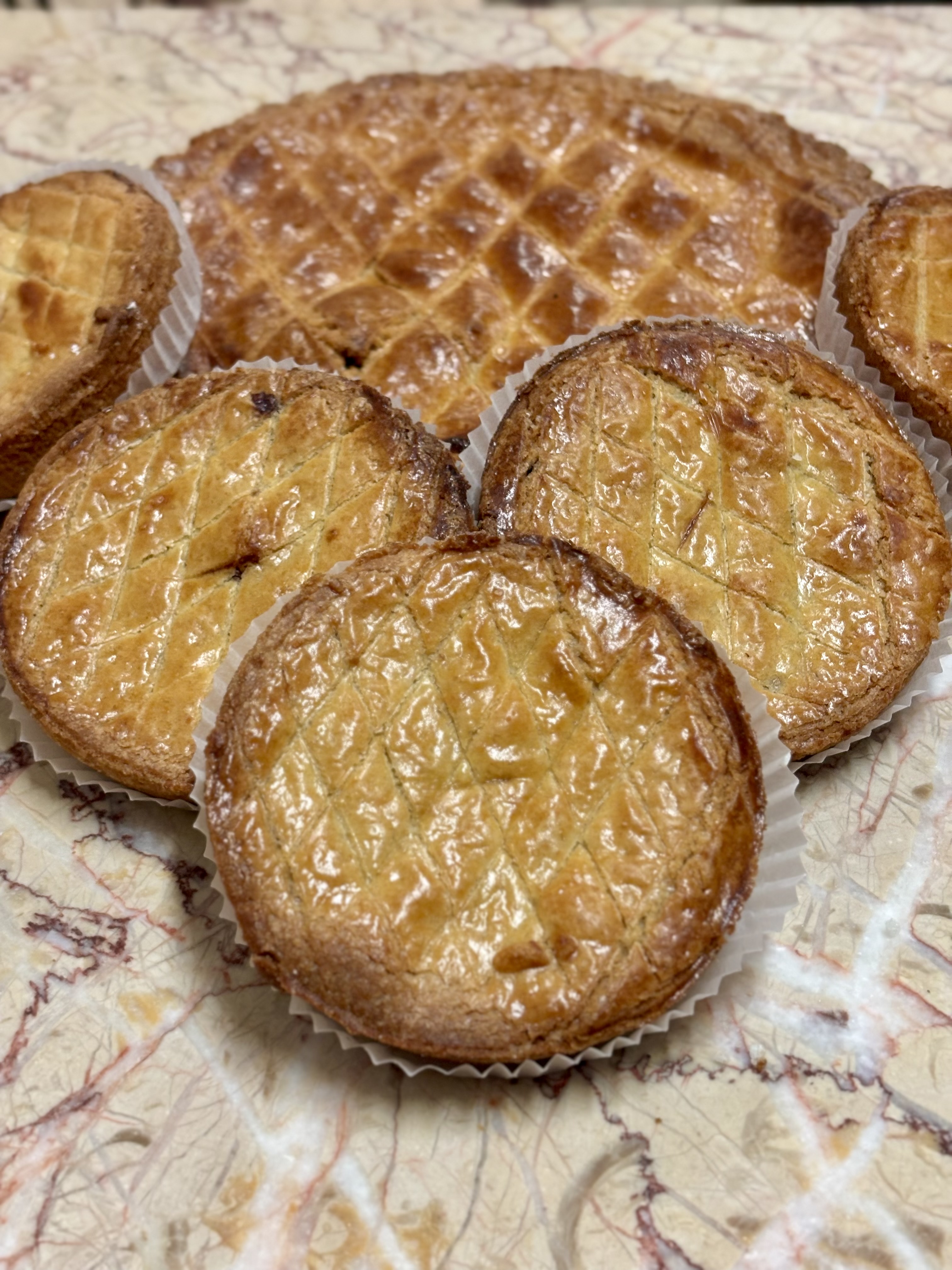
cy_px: 635
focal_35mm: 52
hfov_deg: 28.0
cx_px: 476
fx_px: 1907
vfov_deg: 36.8
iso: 125
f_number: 1.6
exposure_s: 1/50
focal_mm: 5.96
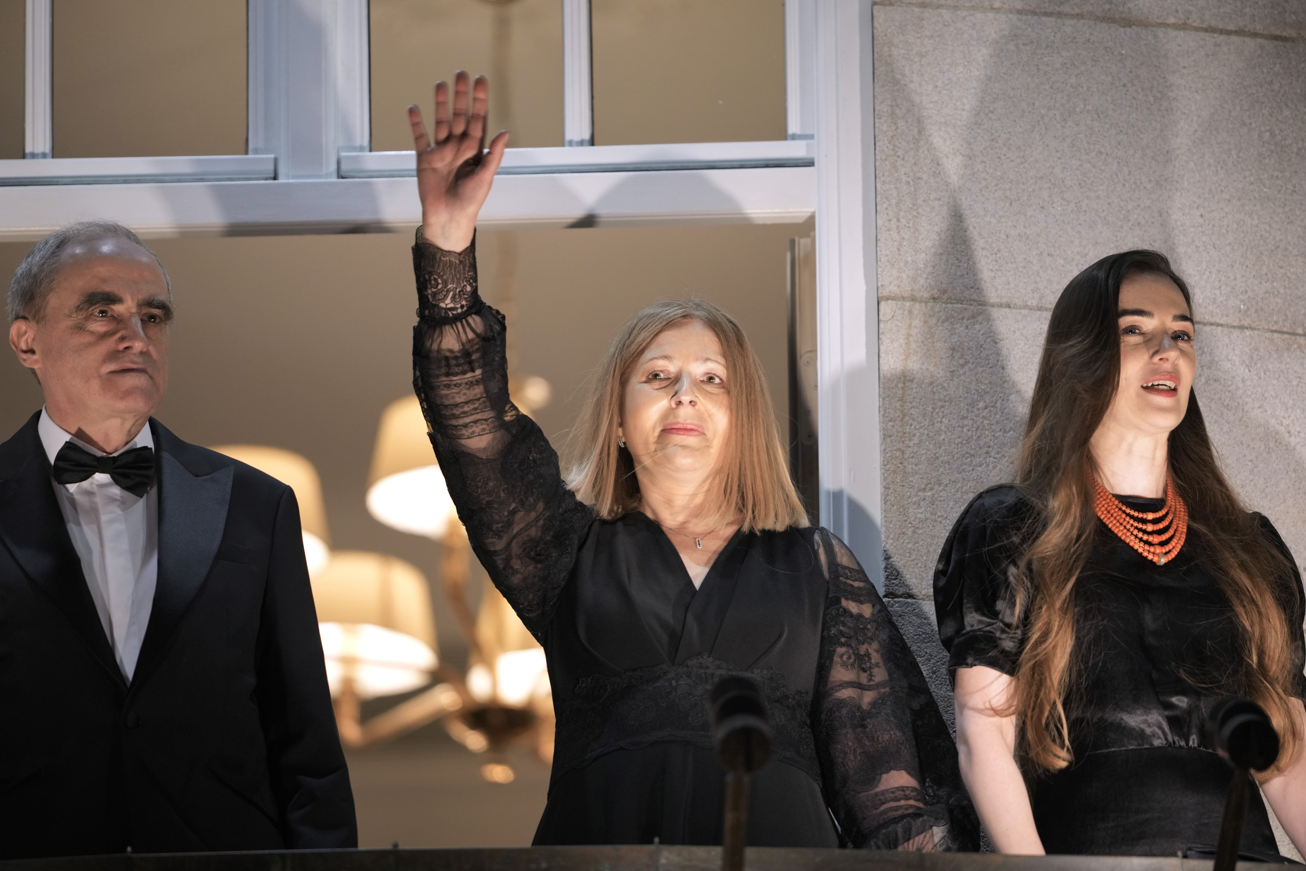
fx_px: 14510
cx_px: 653
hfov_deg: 5.2
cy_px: 436
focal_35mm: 400
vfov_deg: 3.4
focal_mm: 400
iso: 2000
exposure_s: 1/160
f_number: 2.8
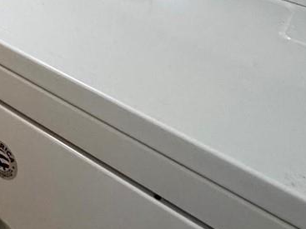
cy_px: -222
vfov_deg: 17.6
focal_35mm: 61
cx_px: -163
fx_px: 539
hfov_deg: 24.2
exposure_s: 1/60
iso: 250
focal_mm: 2.22
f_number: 2.2
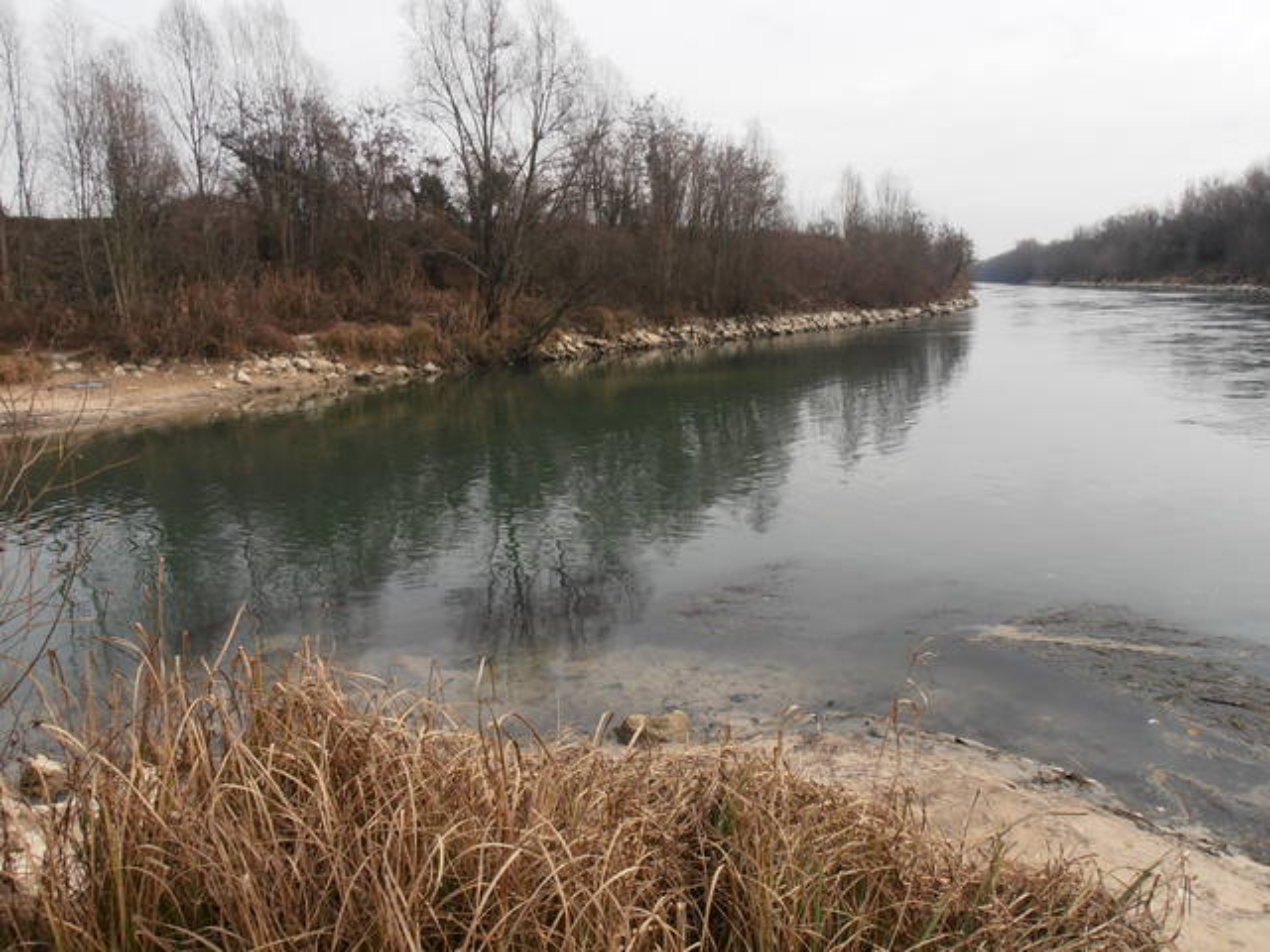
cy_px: 476
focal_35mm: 24
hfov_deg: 71.6
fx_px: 881
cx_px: 635
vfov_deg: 56.8
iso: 80
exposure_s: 1/80
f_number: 7.9
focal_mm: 4.2
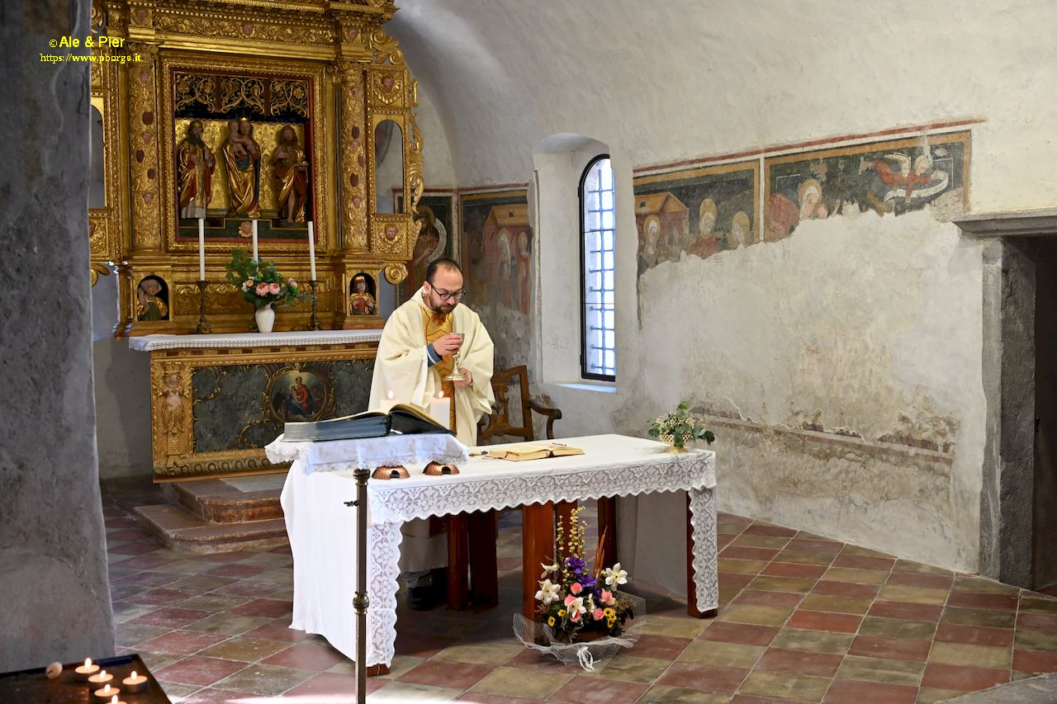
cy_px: 352
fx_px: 1174
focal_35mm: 40
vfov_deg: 33.4
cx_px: 528
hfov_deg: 48.5
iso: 1600
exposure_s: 1/60
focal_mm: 40
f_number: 8
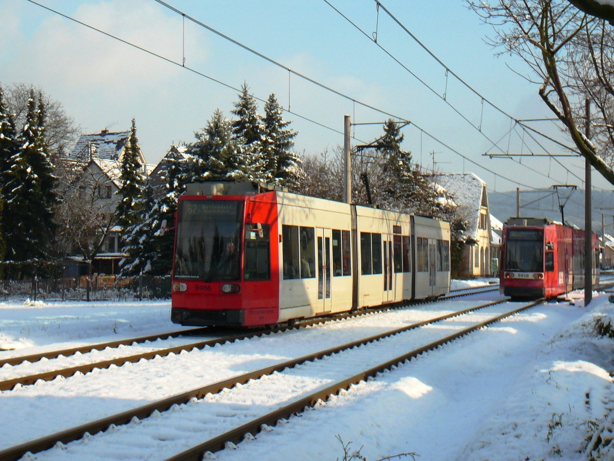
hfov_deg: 27.4
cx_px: 307
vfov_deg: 20.7
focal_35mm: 71
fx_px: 1259
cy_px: 230
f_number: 3.7
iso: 100
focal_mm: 10.5
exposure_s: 1/800
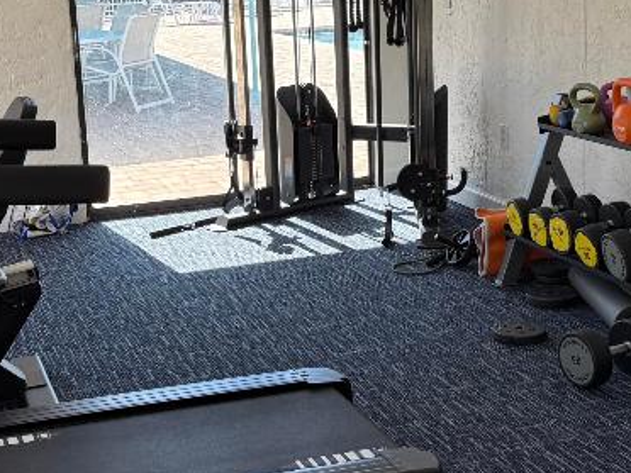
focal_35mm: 66
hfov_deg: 29.3
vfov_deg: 22.2
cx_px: 261
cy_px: 181
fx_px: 1203
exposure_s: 1/780
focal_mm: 6.76
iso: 80
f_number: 1.78
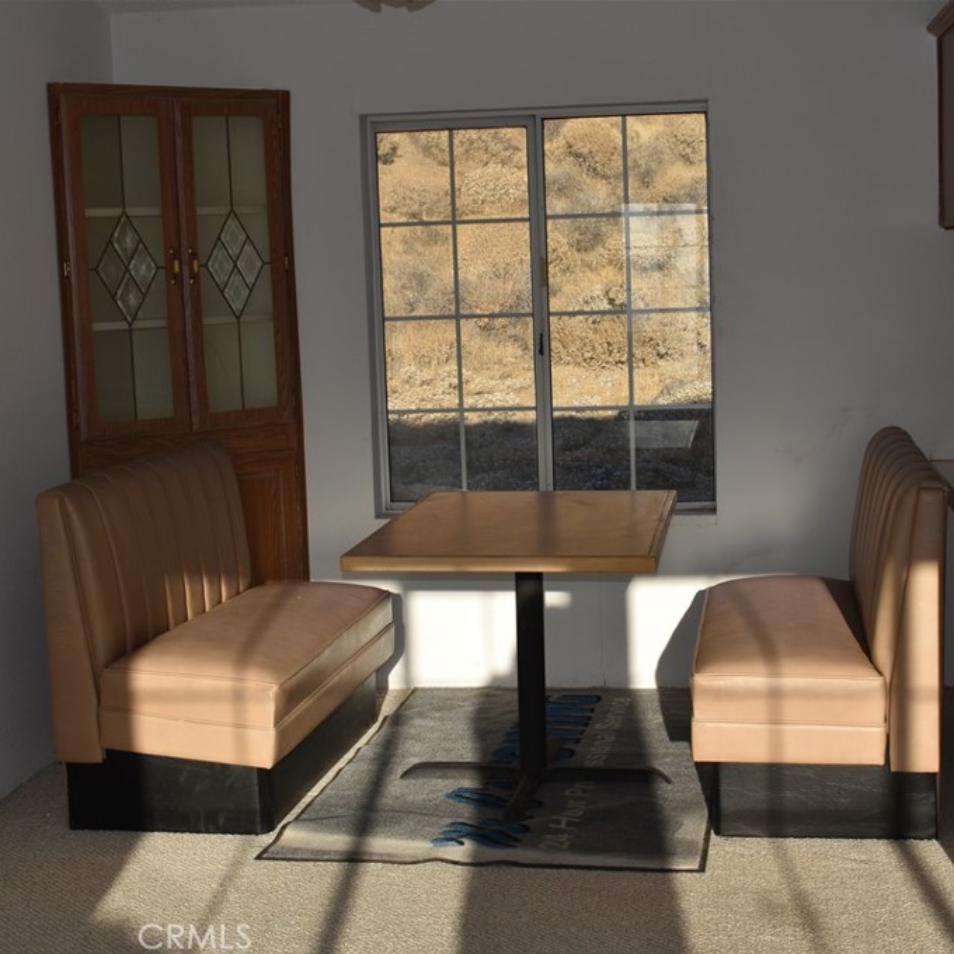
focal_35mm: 56
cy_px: 478
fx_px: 1735
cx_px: 532
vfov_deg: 30.7
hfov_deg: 30.7
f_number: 11
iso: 100
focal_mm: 29
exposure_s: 1/200
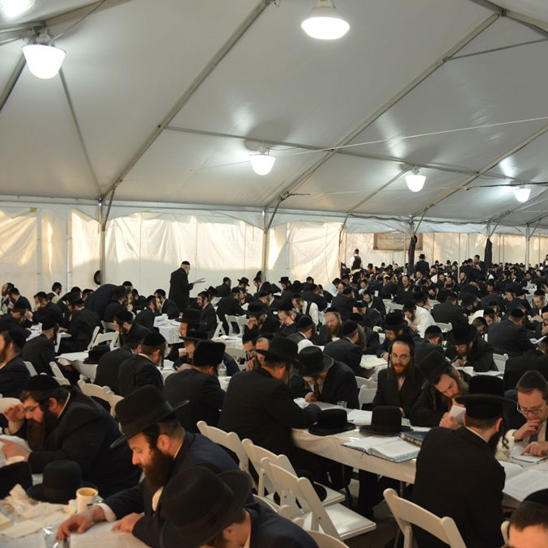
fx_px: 645
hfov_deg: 44.7
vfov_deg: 46.0
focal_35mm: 36
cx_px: 402
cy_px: 276
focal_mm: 28
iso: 2000
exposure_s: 1/125
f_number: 5.6
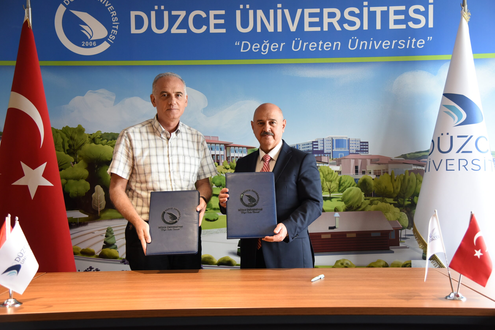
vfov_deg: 28.6
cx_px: 252
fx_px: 646
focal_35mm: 47
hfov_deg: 41.9
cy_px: 162
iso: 2000
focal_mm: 46
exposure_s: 1/200
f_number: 4
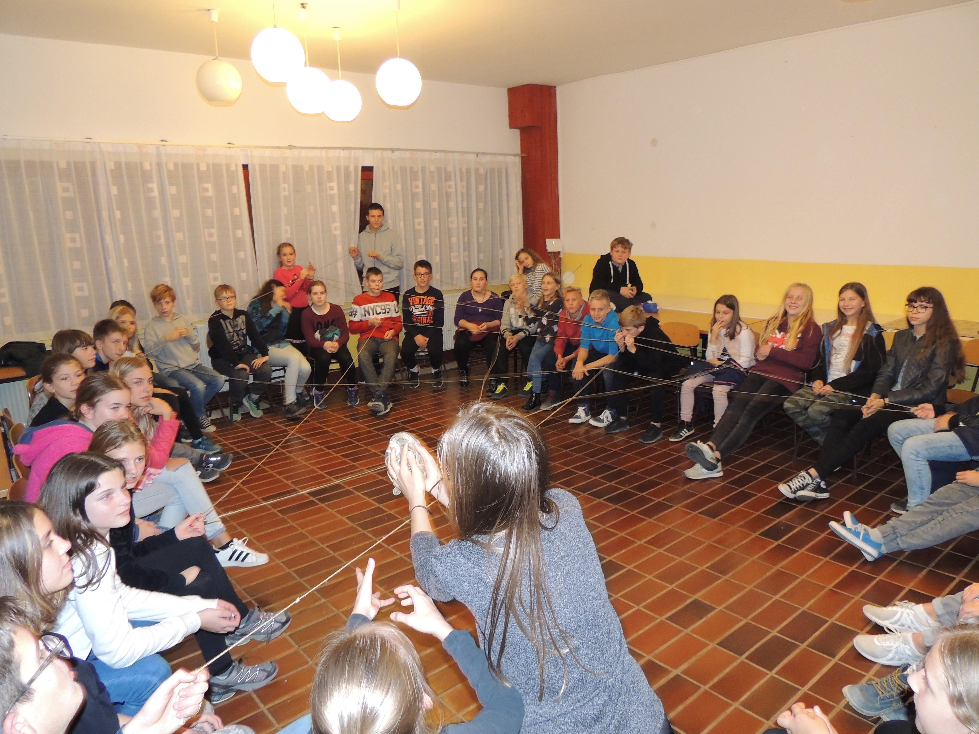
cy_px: 367
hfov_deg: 71.6
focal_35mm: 24
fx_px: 679
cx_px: 490
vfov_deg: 56.8
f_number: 3
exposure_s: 1/15
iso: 400
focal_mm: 4.3
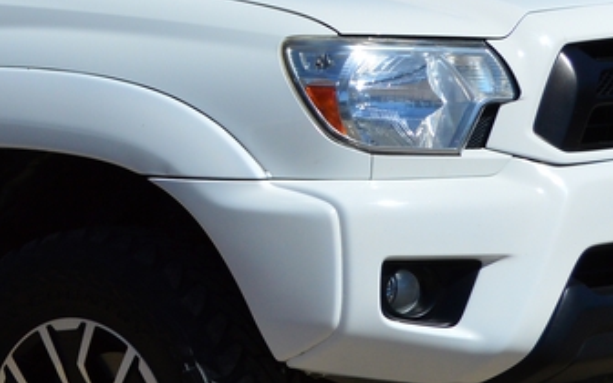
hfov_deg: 8.4
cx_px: -114
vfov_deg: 5.3
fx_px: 4107
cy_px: 73
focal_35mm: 246
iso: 200
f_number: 7.1
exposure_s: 1/2000
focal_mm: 45
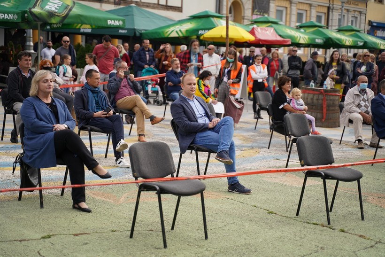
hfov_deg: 27.0
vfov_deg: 18.2
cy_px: 128
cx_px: 192
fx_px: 802
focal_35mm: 75
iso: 500
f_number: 2.8
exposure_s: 1/5000
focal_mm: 75
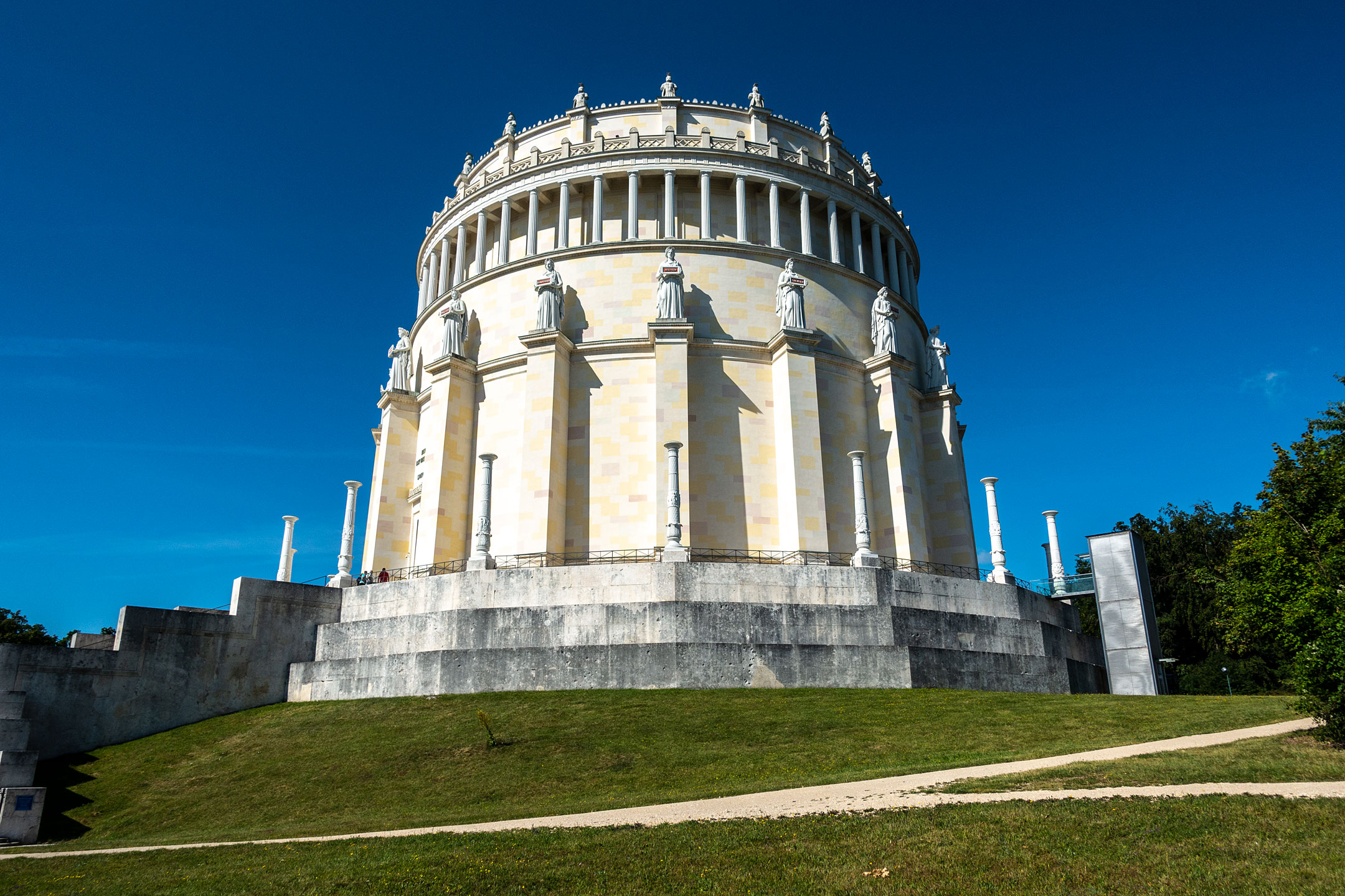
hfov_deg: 71.5
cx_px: 672
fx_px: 934
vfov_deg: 51.3
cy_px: 448
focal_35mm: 25
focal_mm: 9.12
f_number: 4
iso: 125
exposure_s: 1/400
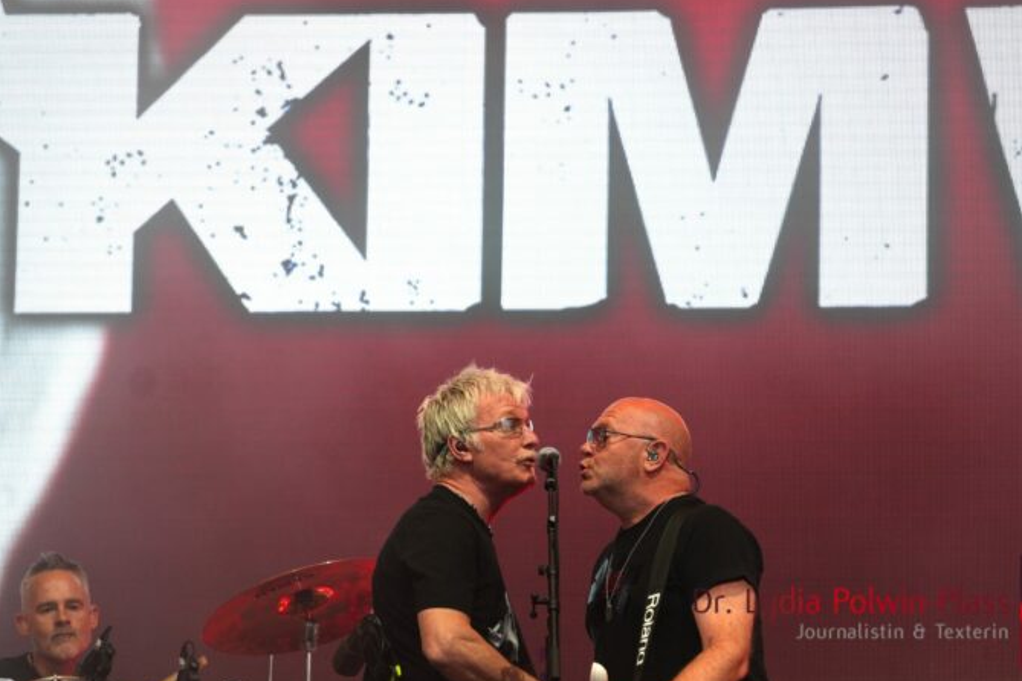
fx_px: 5325
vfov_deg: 7.3
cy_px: 382
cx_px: 535
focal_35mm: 188
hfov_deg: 11.0
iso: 250
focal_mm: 109
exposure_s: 1/200
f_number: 5.6
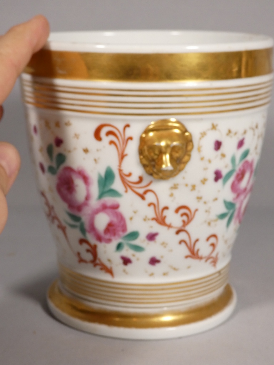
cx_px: 137
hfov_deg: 21.0
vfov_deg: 27.8
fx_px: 739
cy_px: 182
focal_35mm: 70
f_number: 4.3
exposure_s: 1/125
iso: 320
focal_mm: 12.5
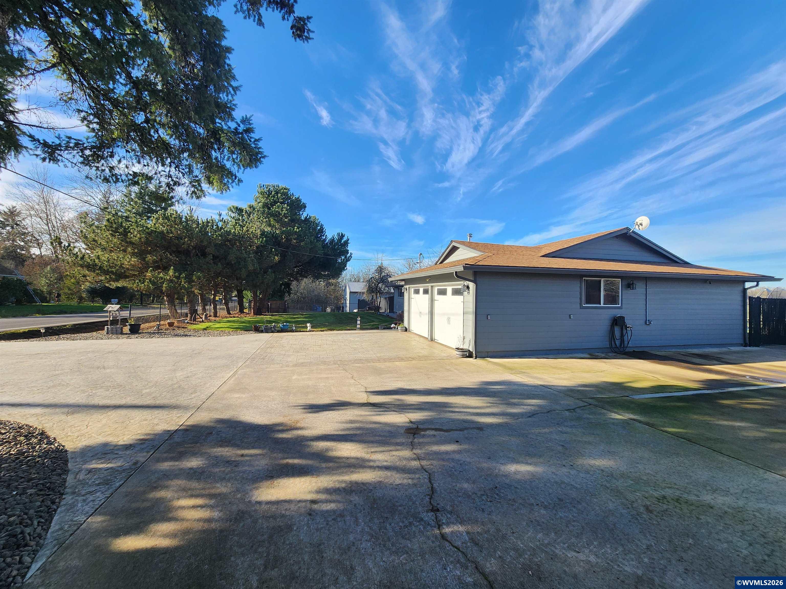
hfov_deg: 106.2
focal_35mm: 13
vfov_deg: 89.9
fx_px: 295
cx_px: 393
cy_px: 294
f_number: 2.2
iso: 50
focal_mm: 2.2
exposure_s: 1/769
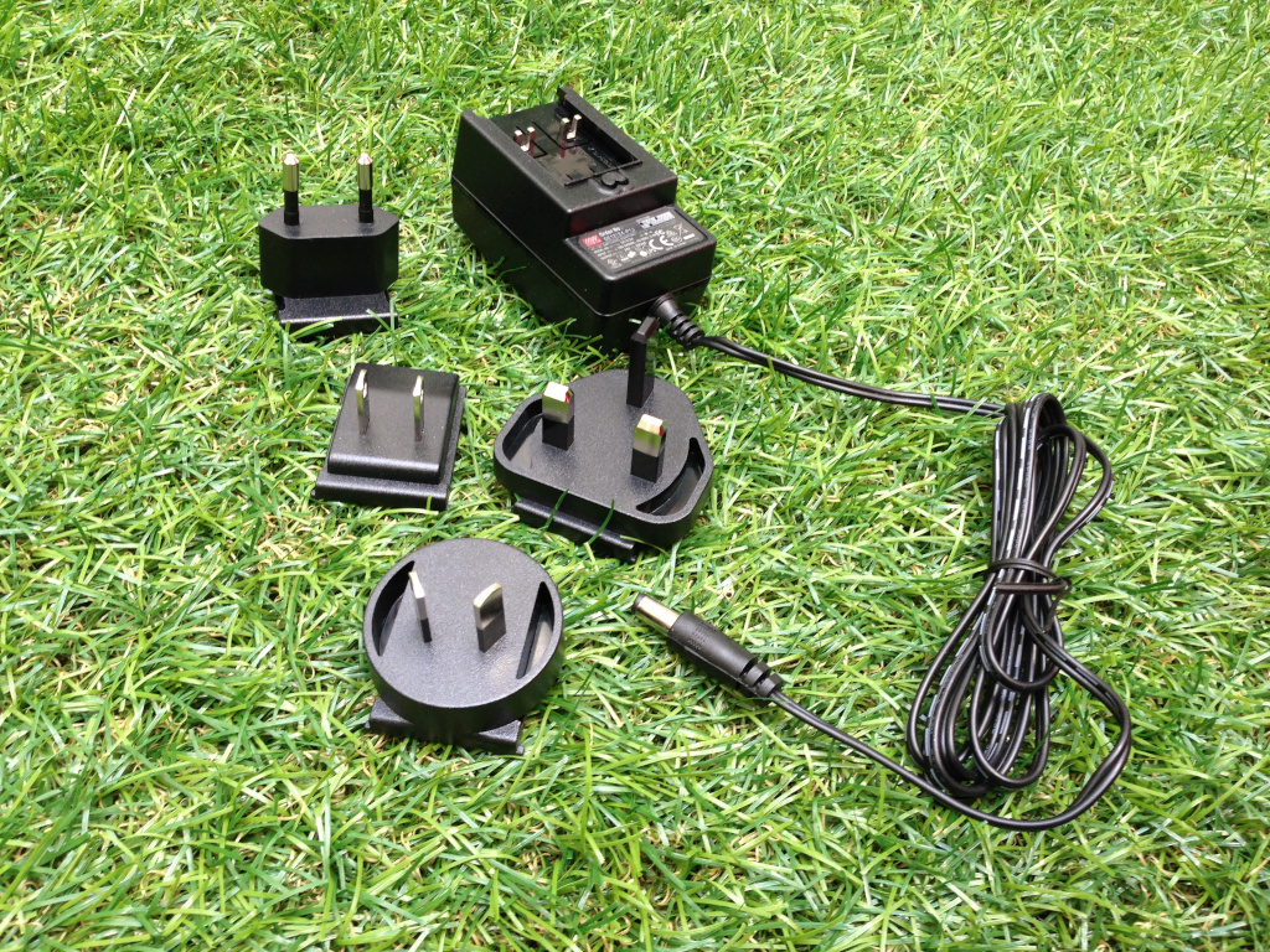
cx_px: 635
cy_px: 476
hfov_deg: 55.4
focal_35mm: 33
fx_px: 1211
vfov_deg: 42.9
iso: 50
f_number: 2.4
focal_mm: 4.12
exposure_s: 1/20
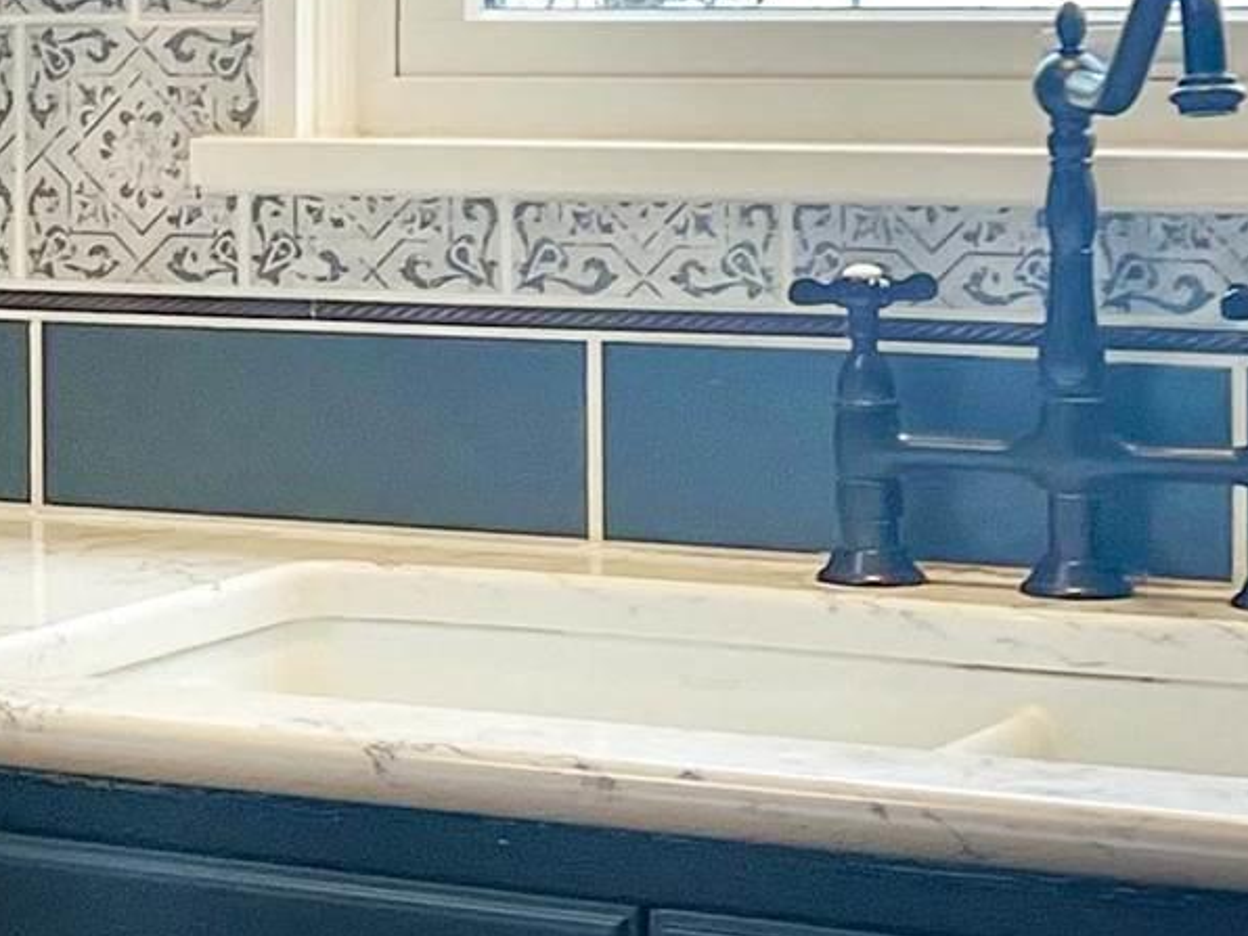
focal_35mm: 134
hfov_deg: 13.6
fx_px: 4831
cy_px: 674
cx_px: -762
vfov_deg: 11.0
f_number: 1.5
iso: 160
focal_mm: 5.7
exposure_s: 1/60
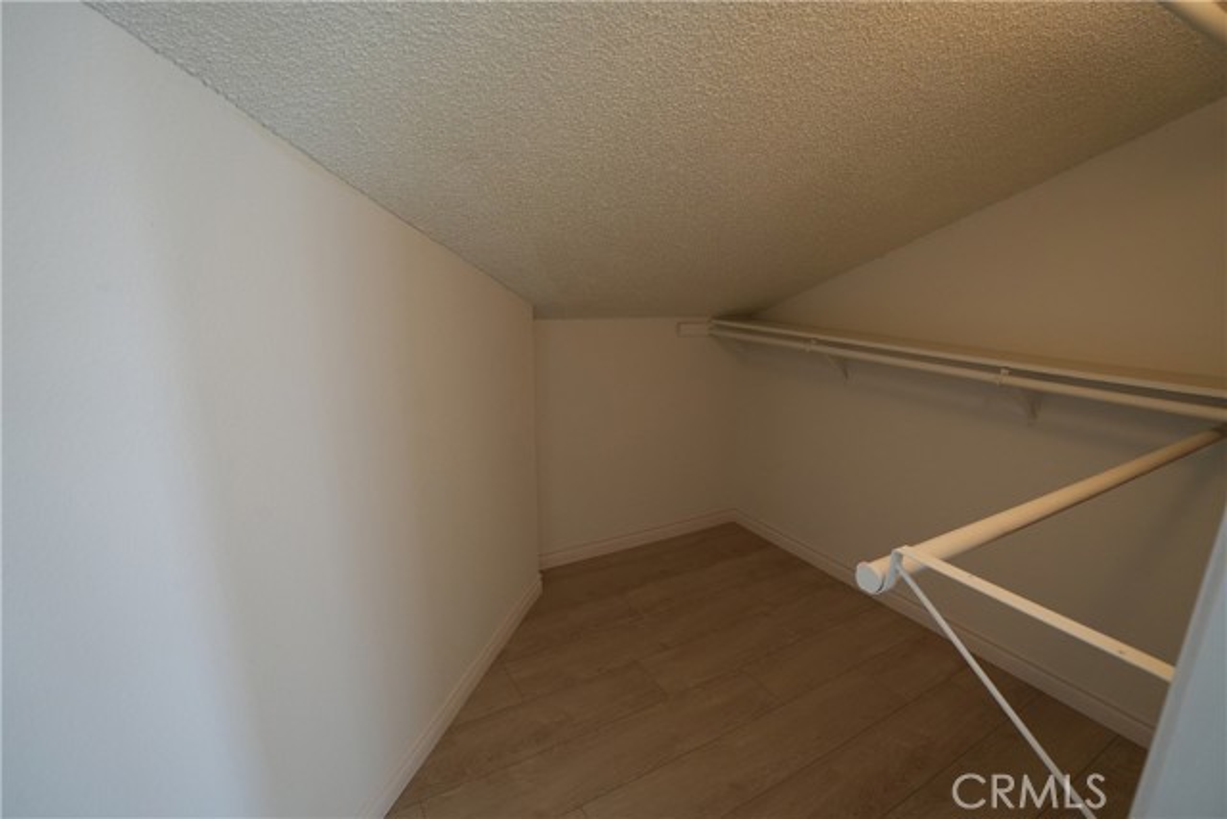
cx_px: 614
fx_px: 545
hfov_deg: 96.7
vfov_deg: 73.8
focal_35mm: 16
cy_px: 410
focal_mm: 16
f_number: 6.3
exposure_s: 1/30
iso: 1250
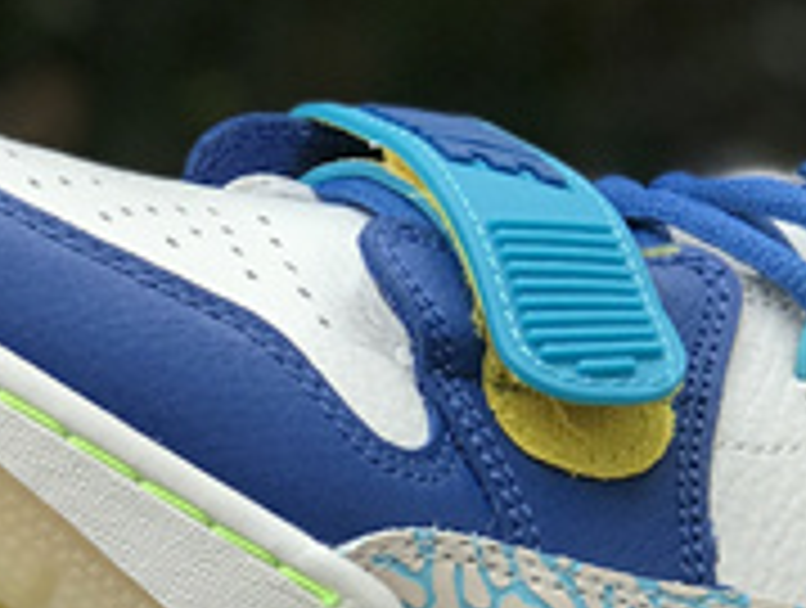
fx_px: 5483
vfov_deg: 6.3
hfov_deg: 8.4
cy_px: 673
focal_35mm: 235
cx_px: 297
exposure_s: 1/100
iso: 32
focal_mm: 6.6
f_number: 2.8
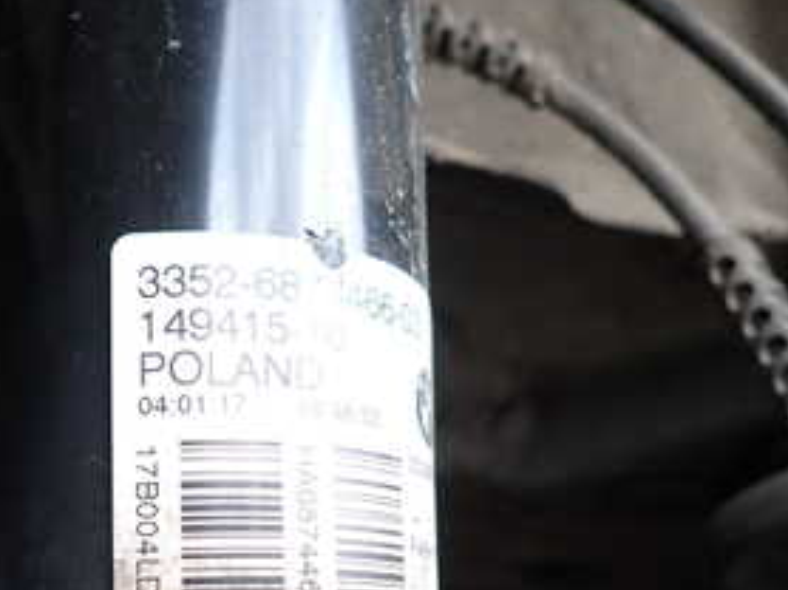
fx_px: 1228
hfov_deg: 35.6
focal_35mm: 54
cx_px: 420
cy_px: 559
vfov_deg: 25.9
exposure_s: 1/160
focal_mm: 4.5
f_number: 2
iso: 100
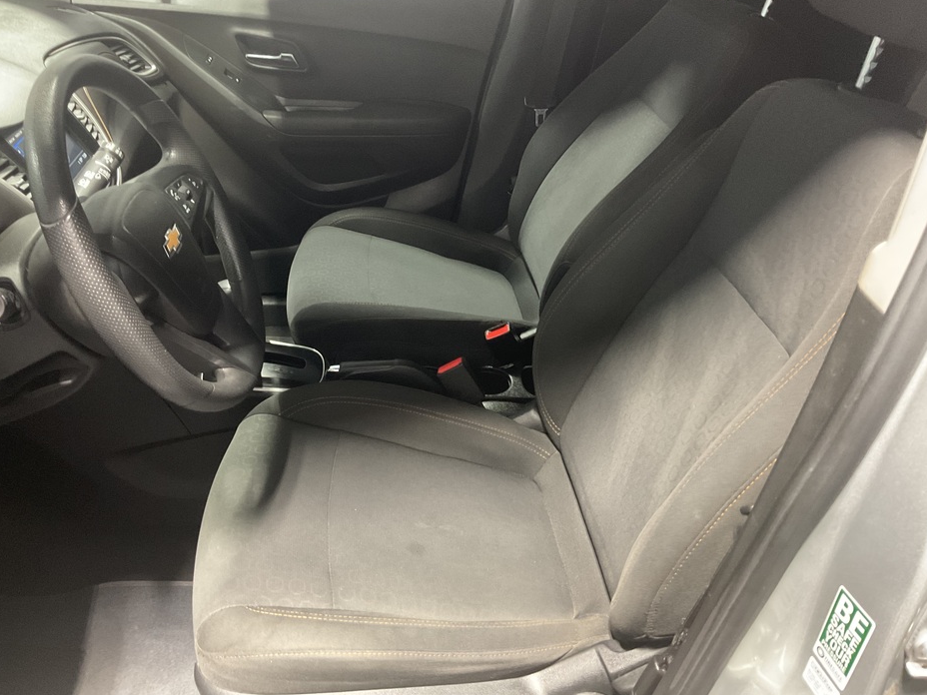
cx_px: 451
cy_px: 337
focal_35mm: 30
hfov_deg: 60.0
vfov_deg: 46.8
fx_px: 803
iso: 250
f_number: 1.8
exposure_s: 1/40
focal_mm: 3
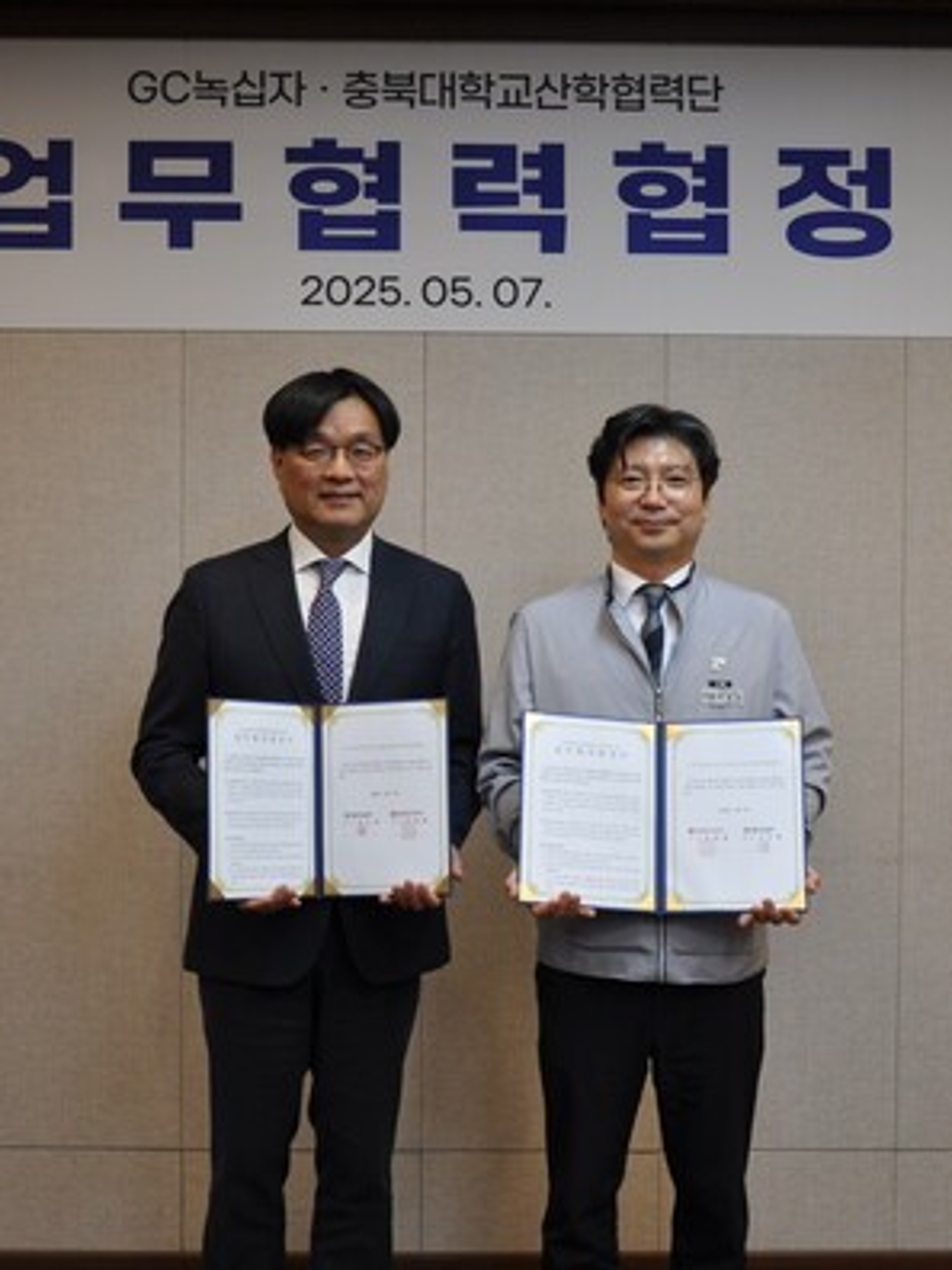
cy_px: 633
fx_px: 1760
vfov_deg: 39.7
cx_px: 474
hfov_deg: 30.3
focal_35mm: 48
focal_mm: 22
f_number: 3.8
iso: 200
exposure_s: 1/40
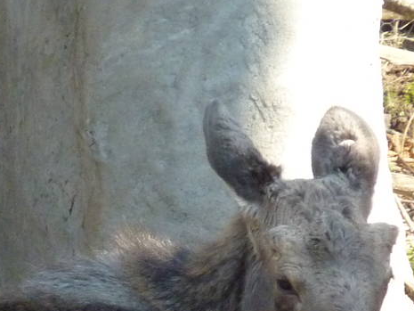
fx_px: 12346
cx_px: -83
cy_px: 317
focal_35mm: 1032
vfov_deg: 1.4
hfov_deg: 1.9
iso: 400
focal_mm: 49.2
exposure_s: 1/200
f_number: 4.9
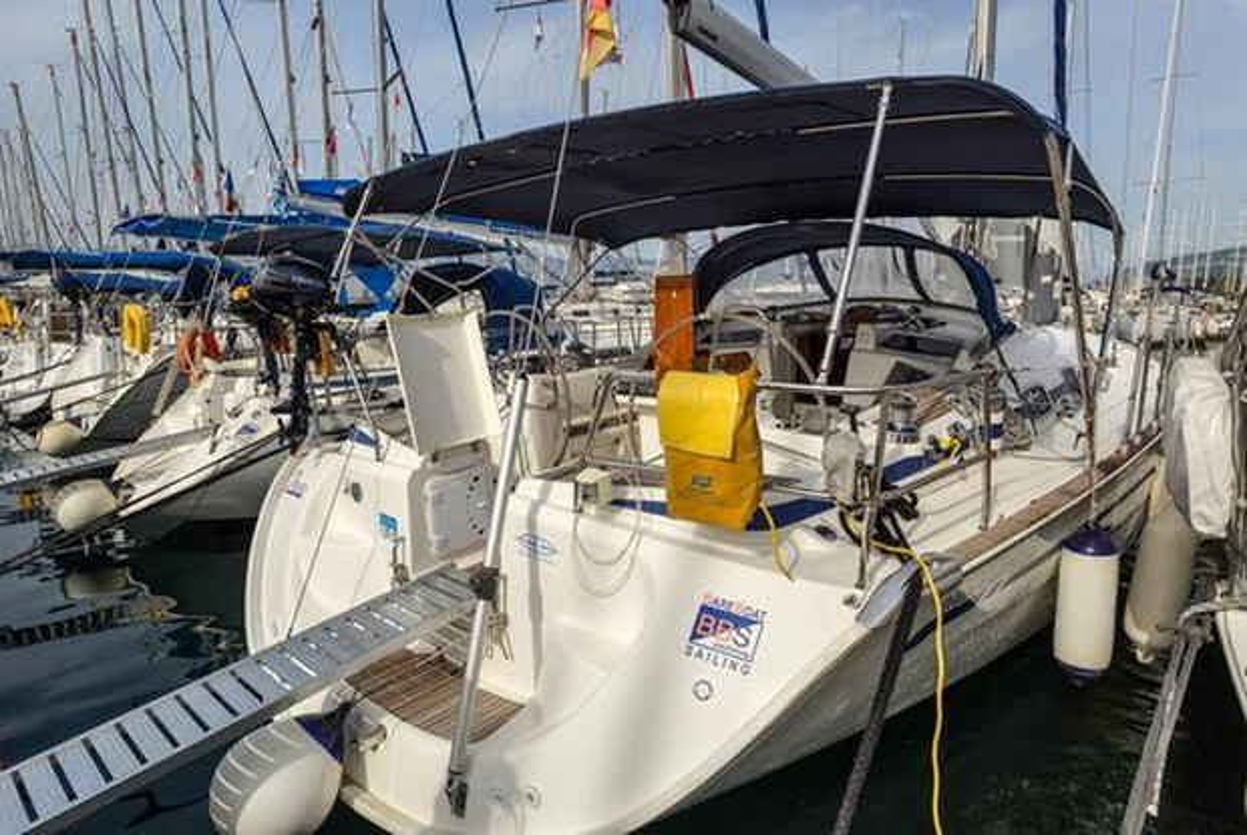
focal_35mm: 21
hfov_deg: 81.1
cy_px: 418
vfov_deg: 59.6
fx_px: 728
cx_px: 624
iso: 200
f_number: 11
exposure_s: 1/500
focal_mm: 21
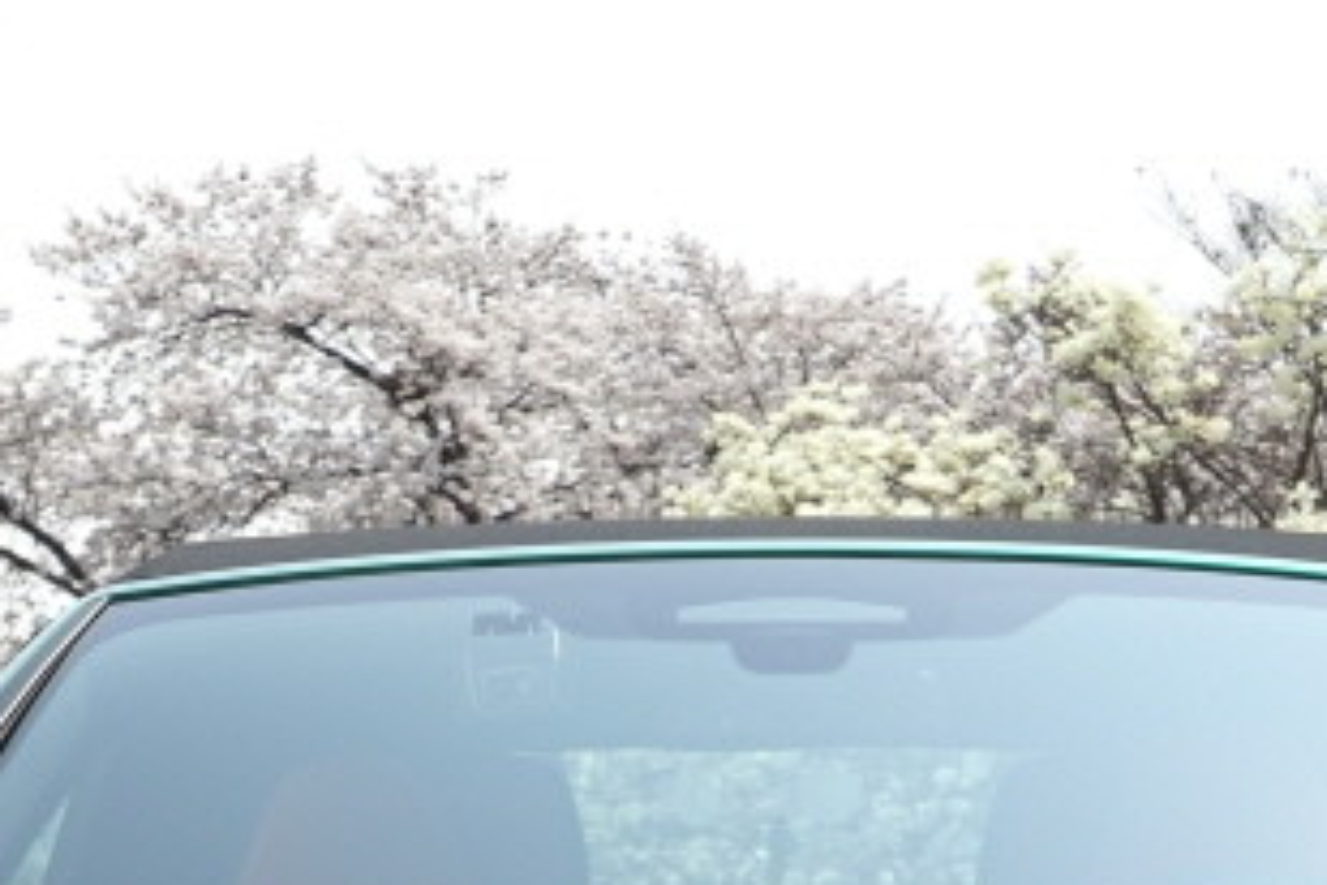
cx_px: 412
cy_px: 1312
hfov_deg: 9.7
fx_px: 7814
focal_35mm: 212
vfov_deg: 6.4
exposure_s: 1/160
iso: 100
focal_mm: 64
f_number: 10
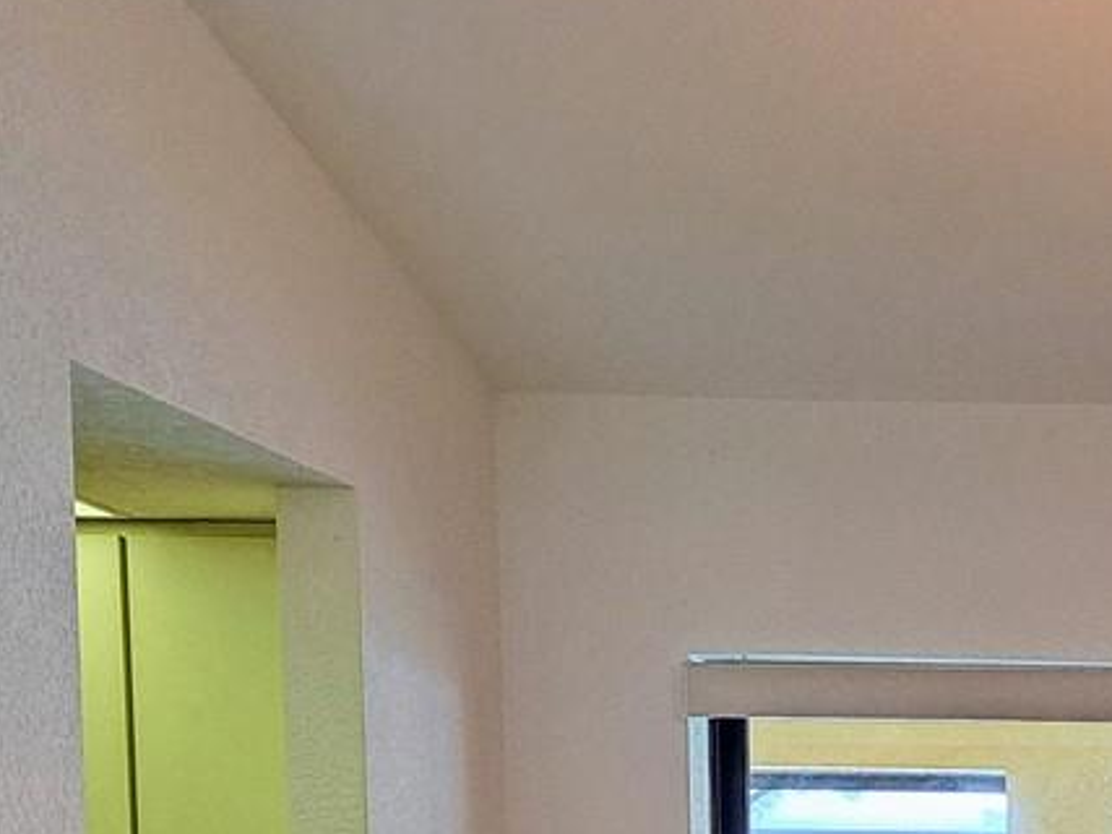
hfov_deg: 19.9
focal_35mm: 90
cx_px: 1479
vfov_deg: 14.9
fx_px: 2890
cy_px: 1360
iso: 125
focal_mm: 5.23
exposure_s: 1/60
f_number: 1.8
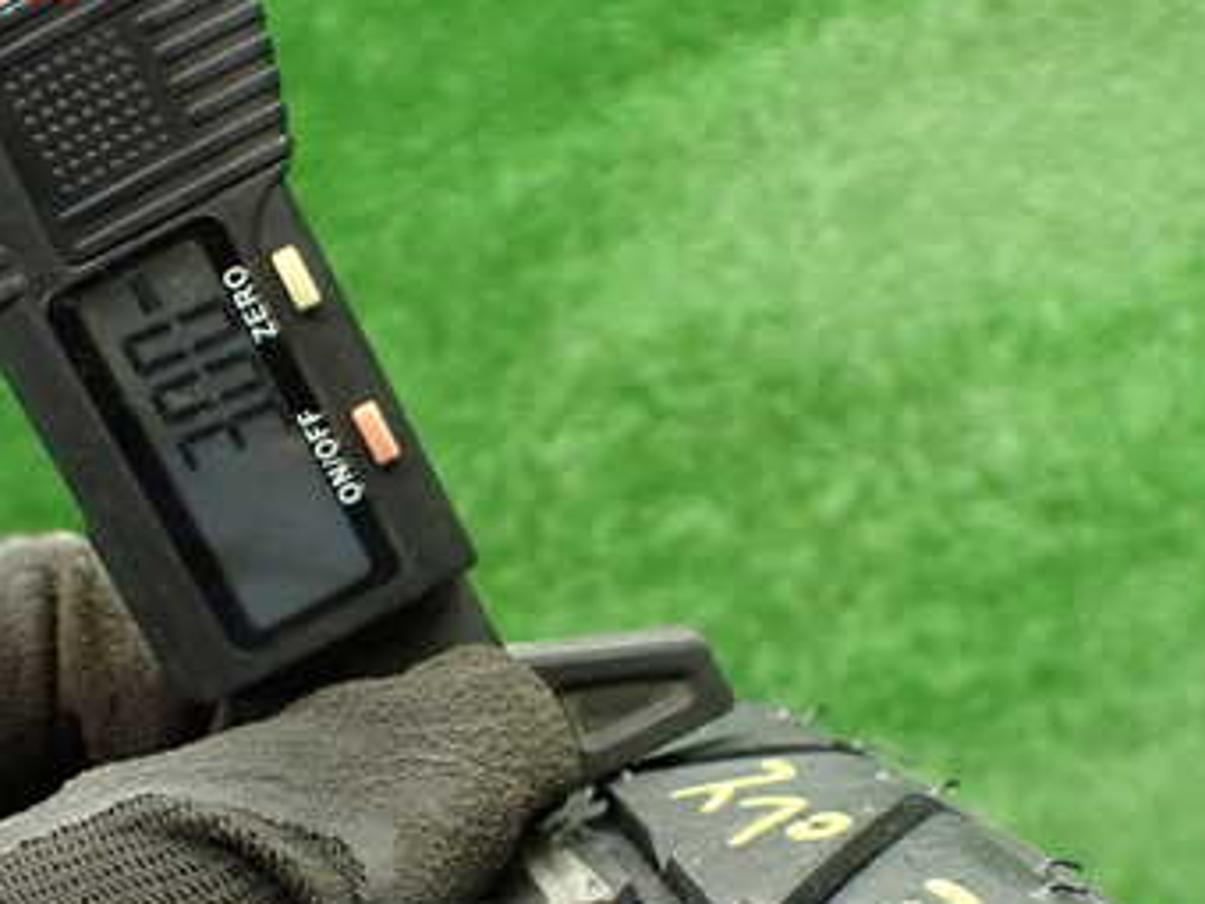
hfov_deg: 36.1
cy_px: 730
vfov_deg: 27.0
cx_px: 493
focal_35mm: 53
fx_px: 1845
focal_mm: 5.4
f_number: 2.3
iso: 800
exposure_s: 1/100
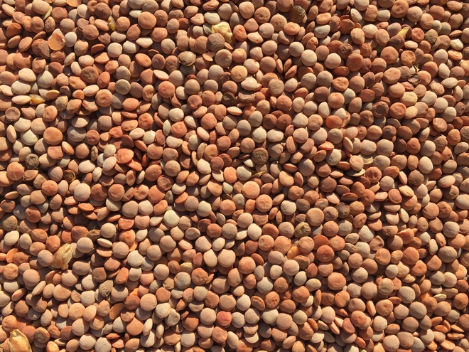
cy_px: 176
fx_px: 393
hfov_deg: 61.7
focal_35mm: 29
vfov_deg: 48.2
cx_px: 234
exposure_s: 1/942
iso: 32
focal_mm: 4.15
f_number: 2.2
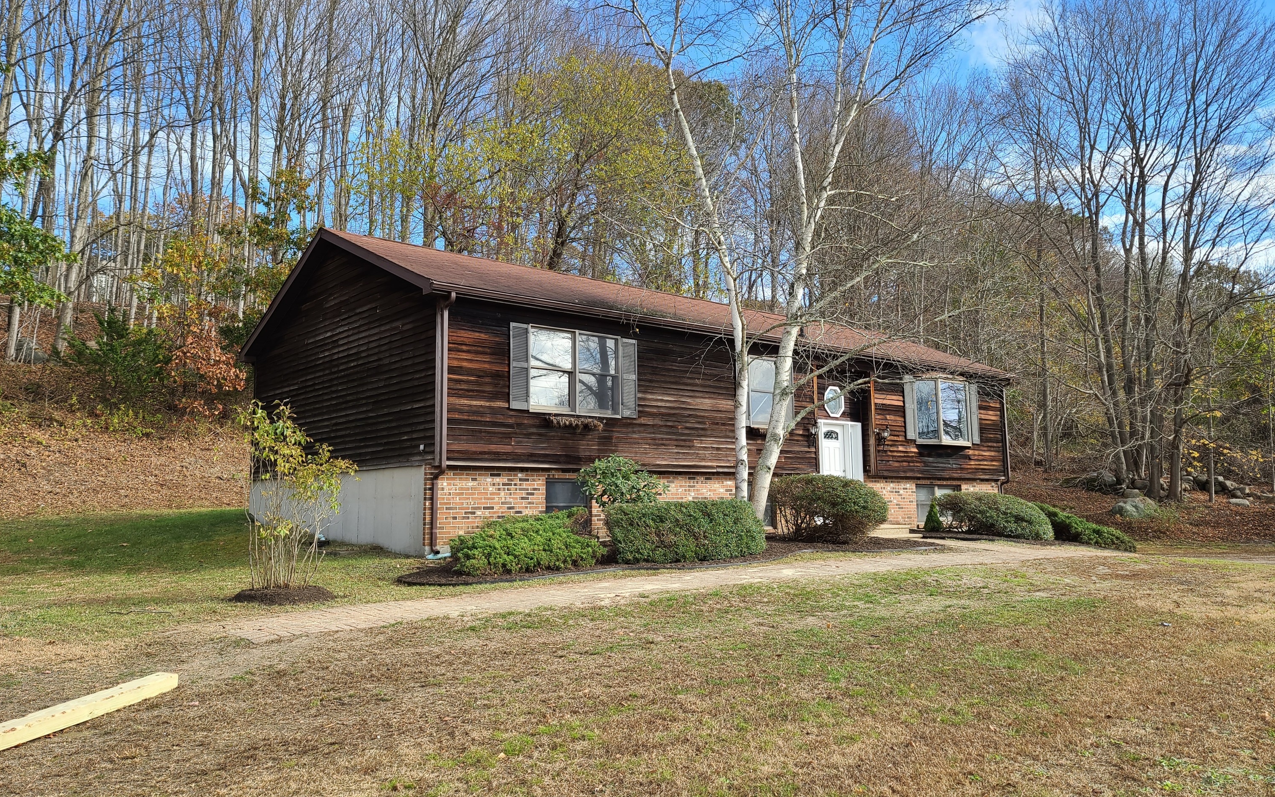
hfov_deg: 68.4
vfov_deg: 46.0
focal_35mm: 27
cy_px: 399
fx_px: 938
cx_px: 646
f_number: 1.8
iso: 16
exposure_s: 1/285
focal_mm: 7
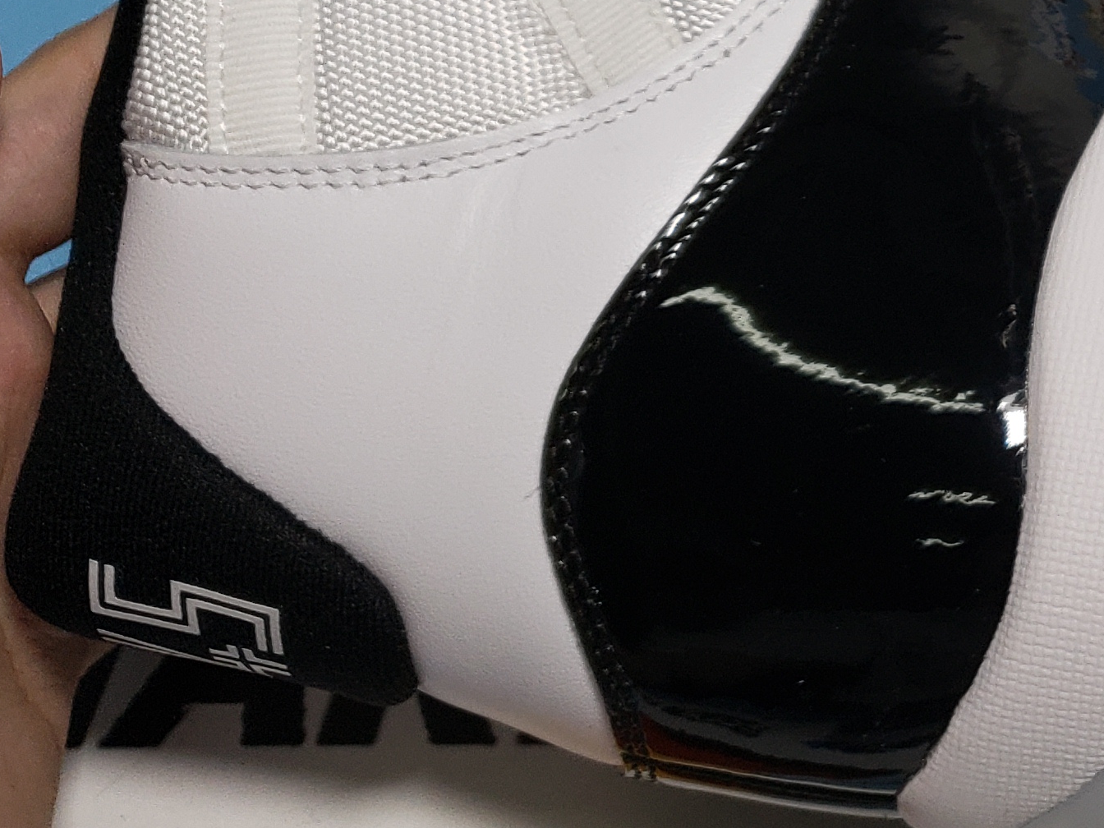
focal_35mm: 78
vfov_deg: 18.1
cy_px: -123
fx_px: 2488
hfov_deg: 21.9
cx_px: 1530
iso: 50
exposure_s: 1/627
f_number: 1.5
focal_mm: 4.3
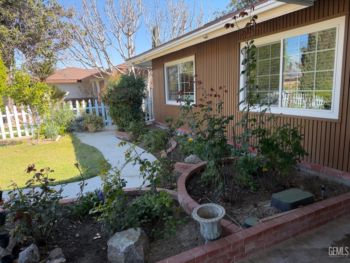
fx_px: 243
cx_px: 175
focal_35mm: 24
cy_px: 132
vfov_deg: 56.8
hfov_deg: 71.6
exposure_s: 1/909
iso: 100
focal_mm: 6.76
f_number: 1.78
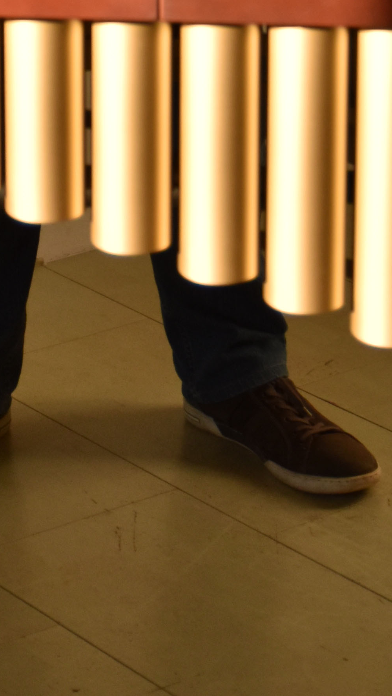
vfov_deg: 14.6
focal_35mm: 133
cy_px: -458
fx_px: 2452
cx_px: 80
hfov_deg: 9.1
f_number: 2.8
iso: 320
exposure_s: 1/2000
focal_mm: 25
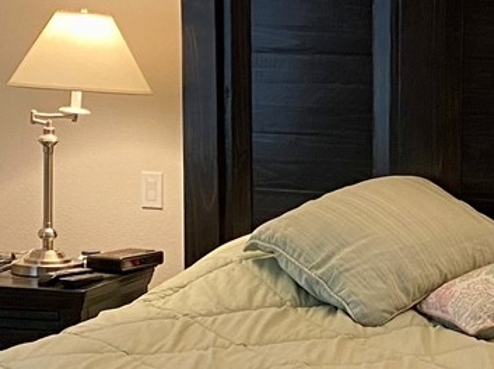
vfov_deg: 12.5
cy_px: 282
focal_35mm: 118
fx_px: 1682
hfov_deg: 16.2
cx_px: 535
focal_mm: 4.25
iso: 160
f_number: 1.8
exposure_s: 1/60
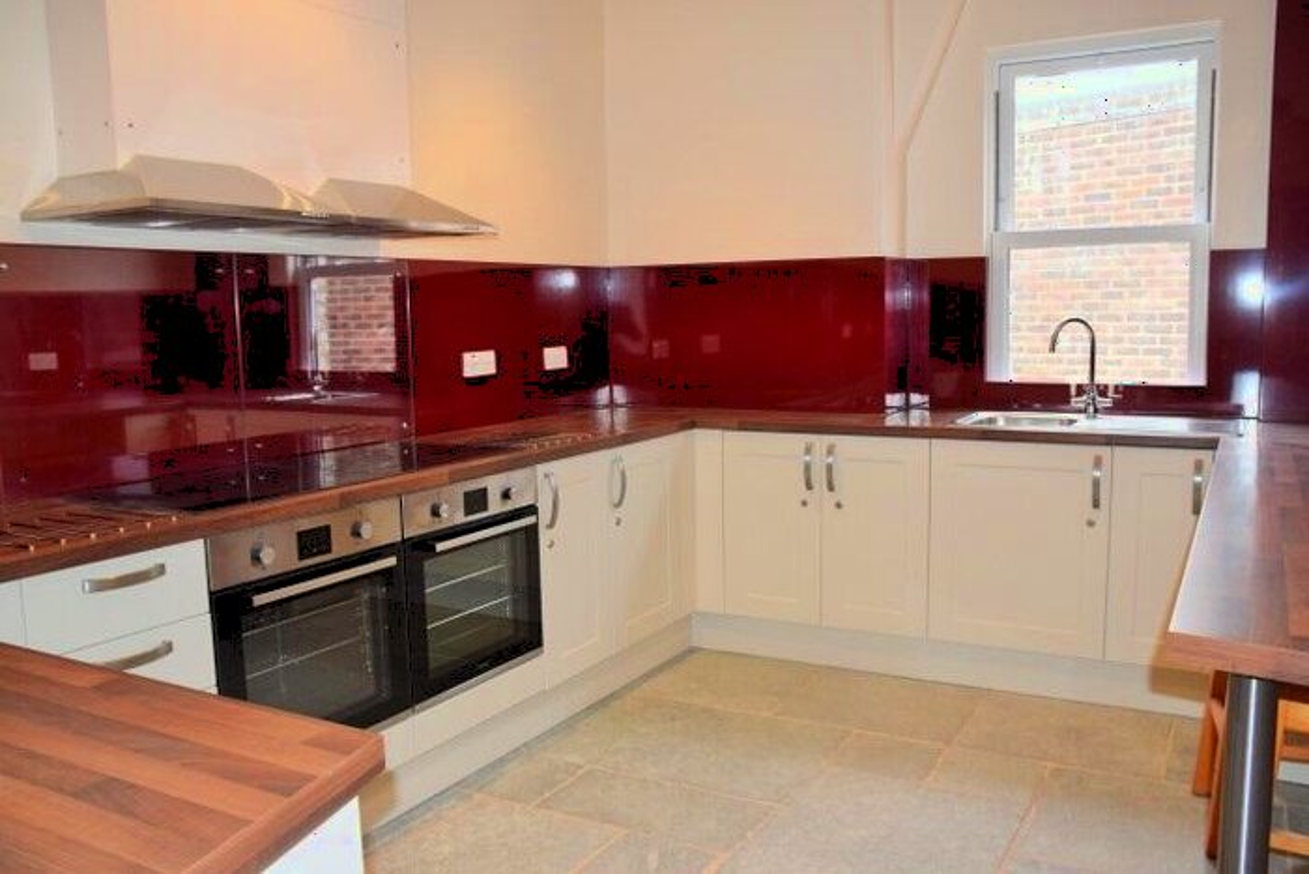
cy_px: 437
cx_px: 654
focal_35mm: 30
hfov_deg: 61.9
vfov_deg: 43.6
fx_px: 1091
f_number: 5.6
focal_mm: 20
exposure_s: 1/125
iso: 800
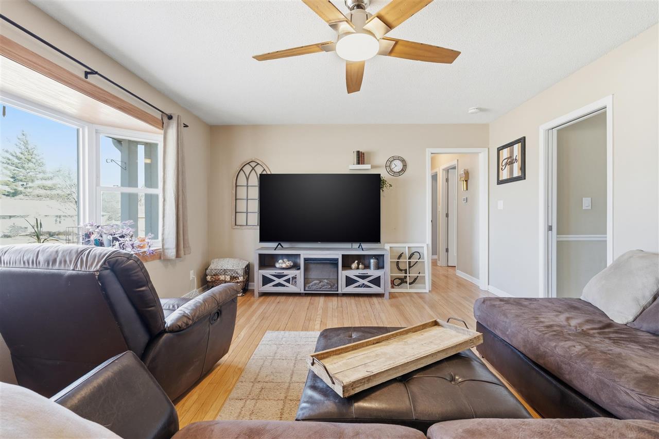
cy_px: 220
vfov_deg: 73.7
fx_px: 293
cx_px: 330
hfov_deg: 96.7
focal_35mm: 16
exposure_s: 1/50
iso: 800
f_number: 11
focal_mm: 16
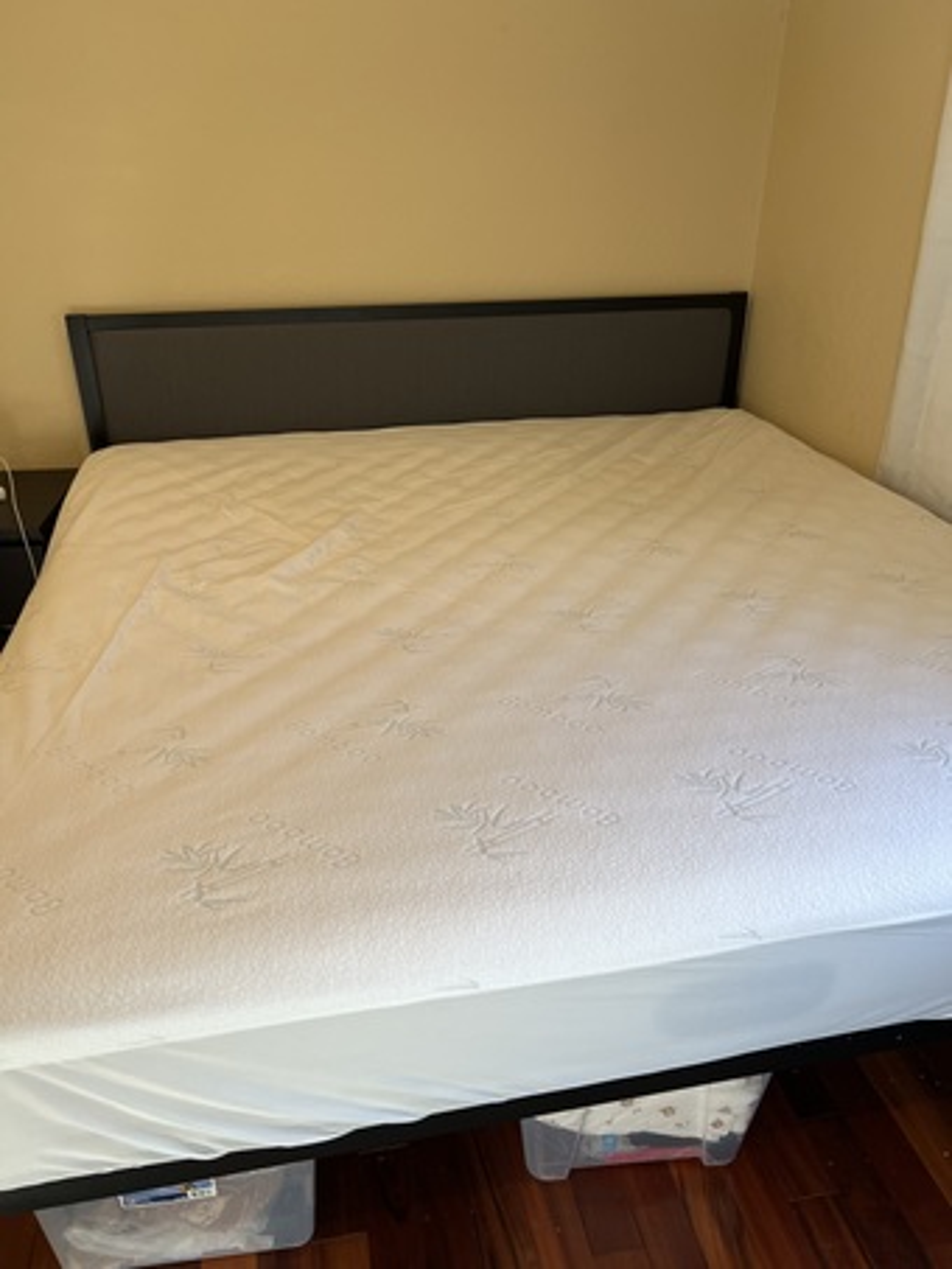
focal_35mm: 26
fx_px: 953
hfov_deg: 53.1
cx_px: 476
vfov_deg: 67.3
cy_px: 634
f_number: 1.5
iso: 50
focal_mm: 5.7
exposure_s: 1/120
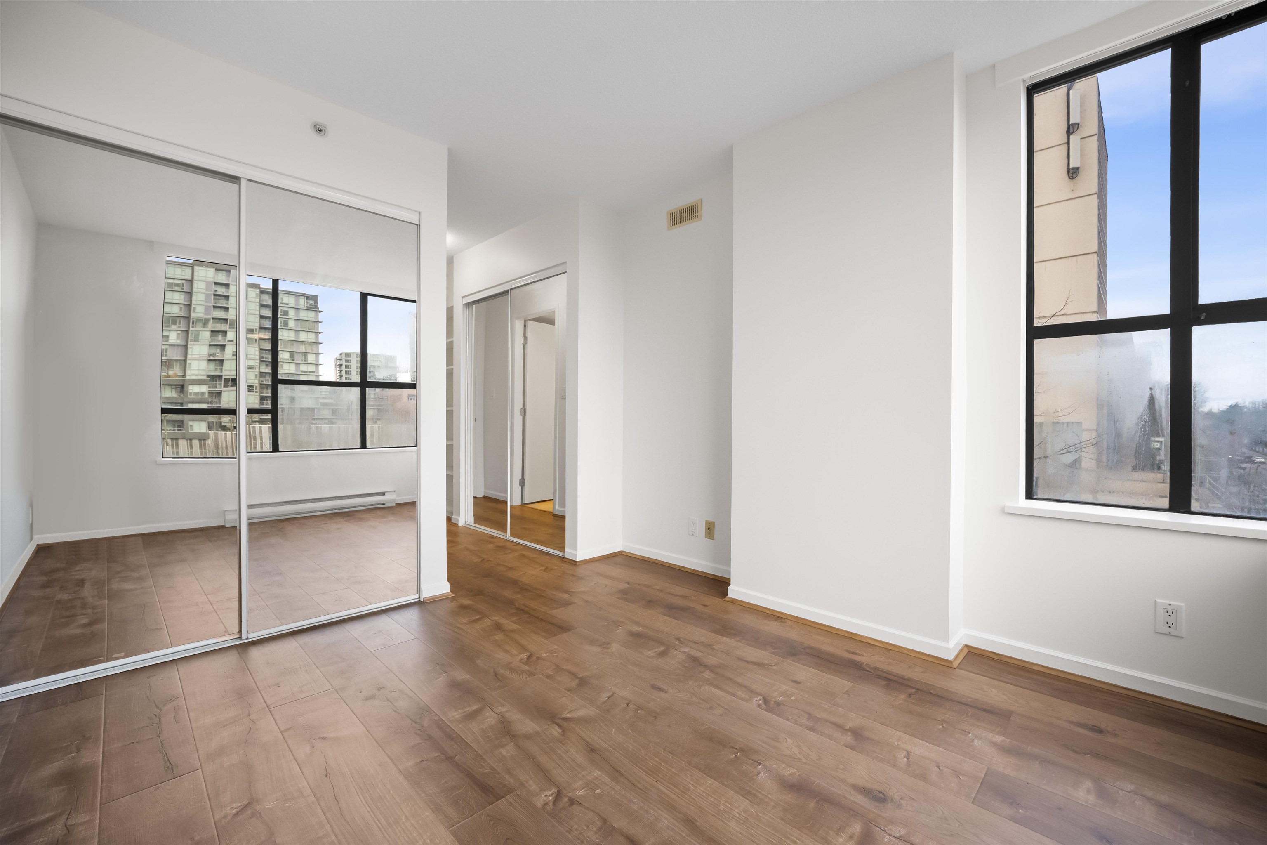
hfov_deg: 106.3
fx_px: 475
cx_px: 634
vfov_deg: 83.3
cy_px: 422
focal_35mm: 14
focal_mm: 9
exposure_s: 1/5
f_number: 9
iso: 250
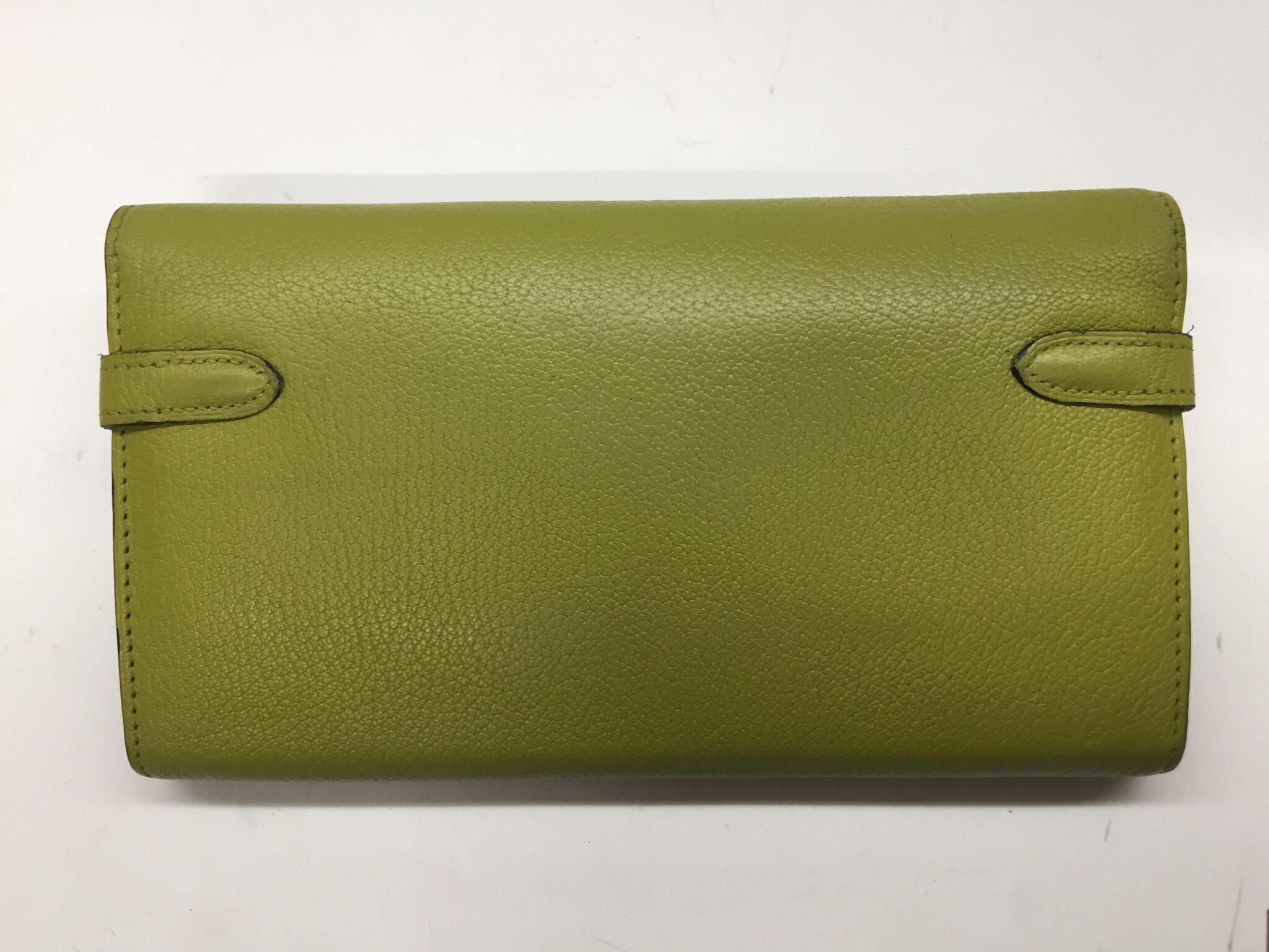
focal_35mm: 29
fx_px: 1063
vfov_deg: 48.2
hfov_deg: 61.7
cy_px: 476
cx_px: 634
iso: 32
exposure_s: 1/30
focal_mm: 4.15
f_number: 2.2
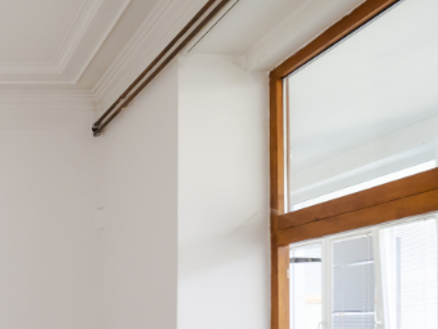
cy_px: 334
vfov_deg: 31.6
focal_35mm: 42
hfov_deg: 34.5
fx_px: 532
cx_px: -104
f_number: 4
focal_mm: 7
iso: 400
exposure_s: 1/80
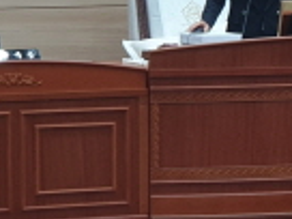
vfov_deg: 6.5
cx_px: 436
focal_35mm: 229
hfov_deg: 8.5
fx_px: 1932
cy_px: 15
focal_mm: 6
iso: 40
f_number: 2.4
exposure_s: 1/30
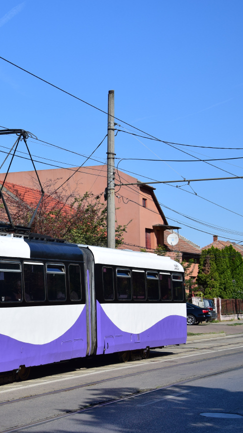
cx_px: -40
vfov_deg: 25.7
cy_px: 217
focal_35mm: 83
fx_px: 948
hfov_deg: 14.2
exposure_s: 1/1000
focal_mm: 35
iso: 200
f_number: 6.3
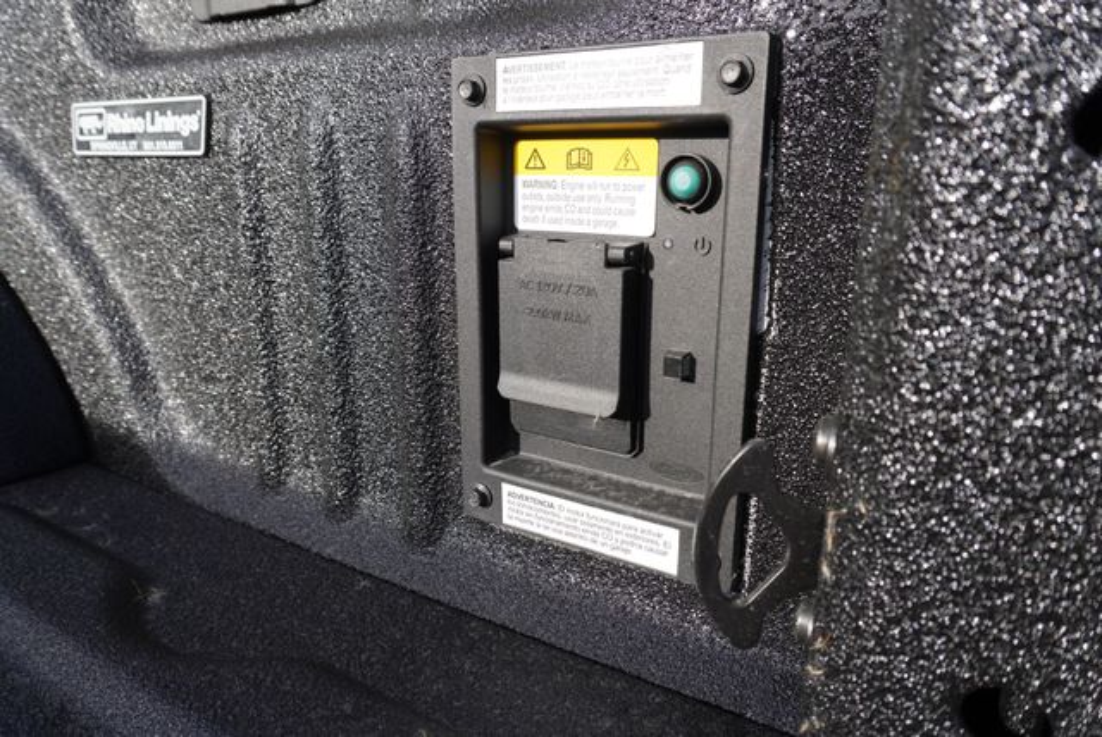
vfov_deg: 53.2
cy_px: 368
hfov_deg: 73.7
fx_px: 735
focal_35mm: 24
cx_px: 551
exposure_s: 1/320
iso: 100
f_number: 5.6
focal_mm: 16
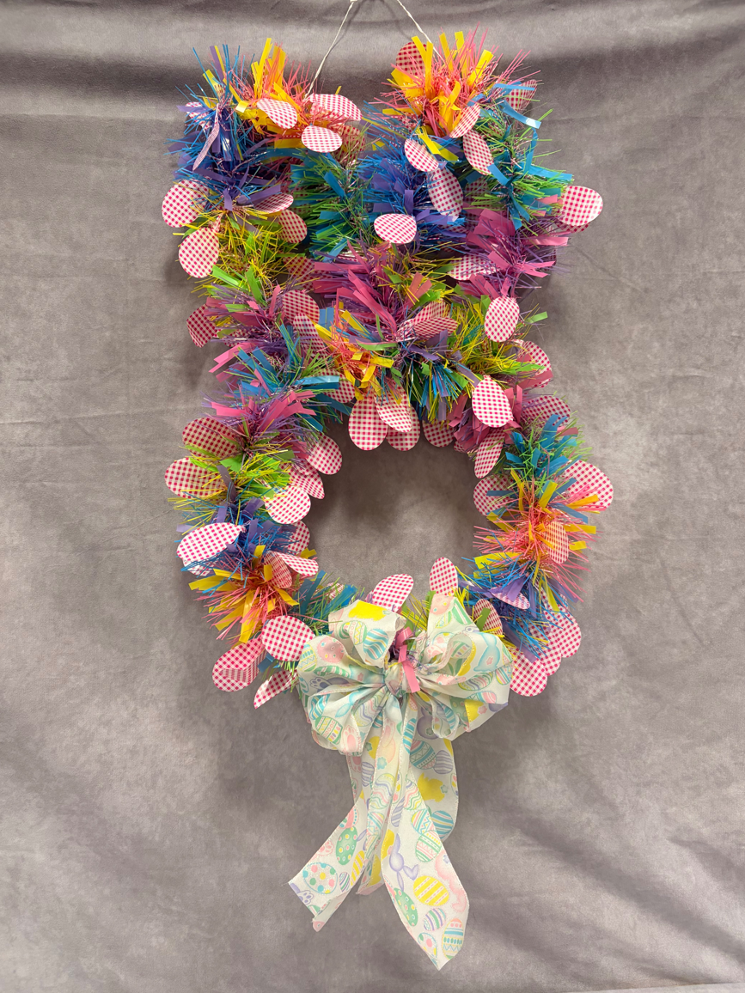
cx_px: 381
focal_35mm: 27
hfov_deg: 51.4
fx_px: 775
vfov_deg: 65.3
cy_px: 495
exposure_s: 1/60
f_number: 1.6
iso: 160
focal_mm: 5.96
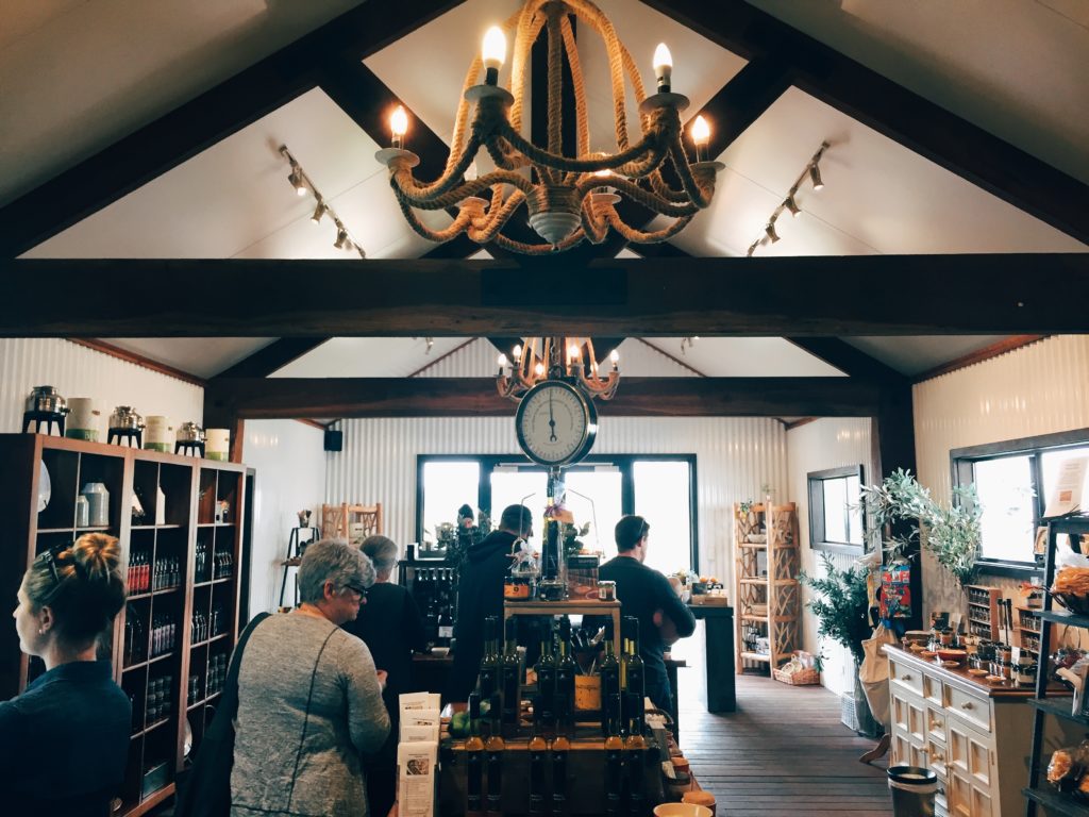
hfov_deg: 61.7
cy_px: 408
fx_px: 912
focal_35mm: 29
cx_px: 544
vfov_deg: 48.2
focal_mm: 4.15
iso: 64
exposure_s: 1/33
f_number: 2.2
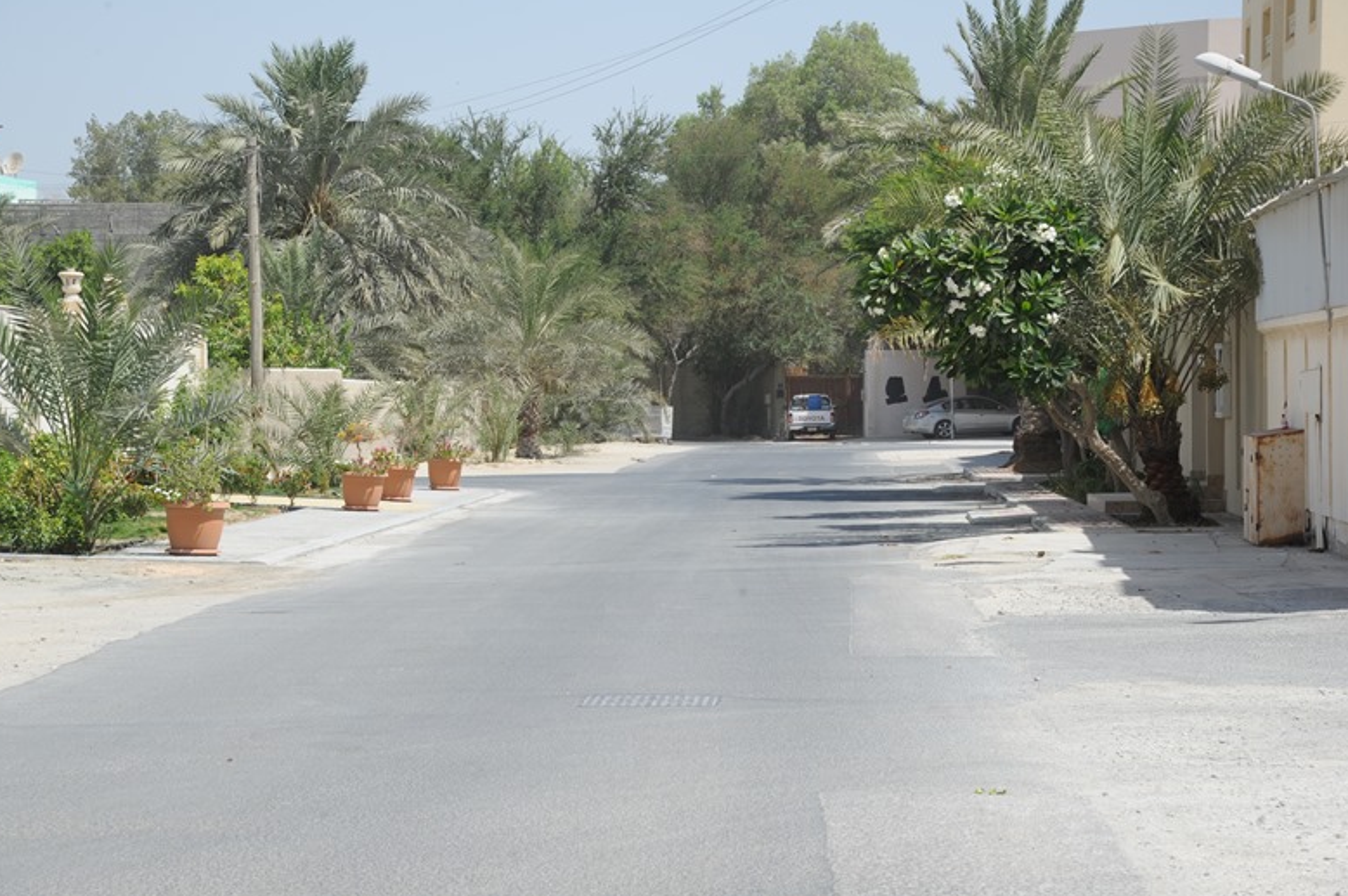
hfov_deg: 18.9
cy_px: 440
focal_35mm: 108
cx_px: 667
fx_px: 4040
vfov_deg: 12.7
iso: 320
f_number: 10
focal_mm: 105
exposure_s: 1/400
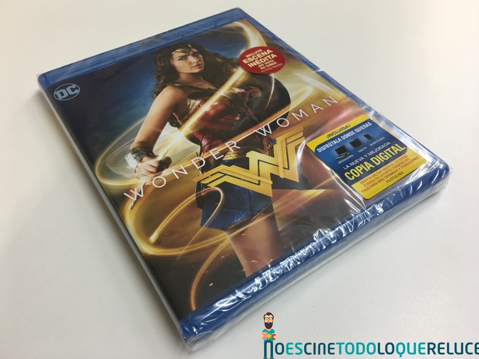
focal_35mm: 30
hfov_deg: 60.0
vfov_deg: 46.8
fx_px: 415
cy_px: 174
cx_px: 234
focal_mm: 4.15
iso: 40
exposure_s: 1/17
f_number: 2.2
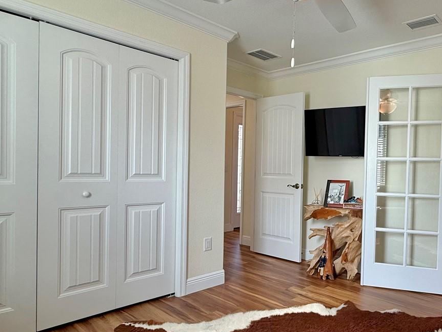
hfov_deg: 62.5
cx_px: 344
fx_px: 332
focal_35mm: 26
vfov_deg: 53.0
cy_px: 176
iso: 64
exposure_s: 1/120
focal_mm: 2.22
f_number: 2.2
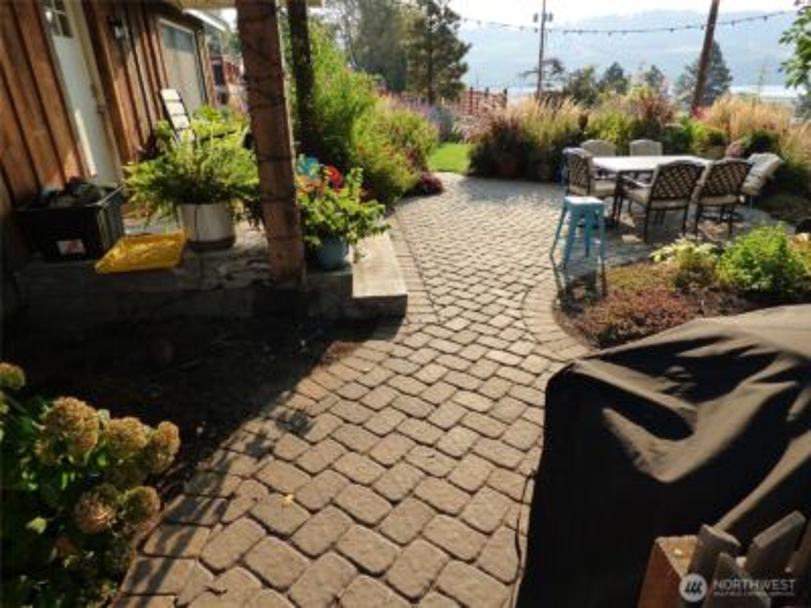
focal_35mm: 20
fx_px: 469
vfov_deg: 66.0
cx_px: 406
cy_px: 304
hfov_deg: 81.7
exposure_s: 1/640
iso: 200
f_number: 3.2
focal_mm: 3.58
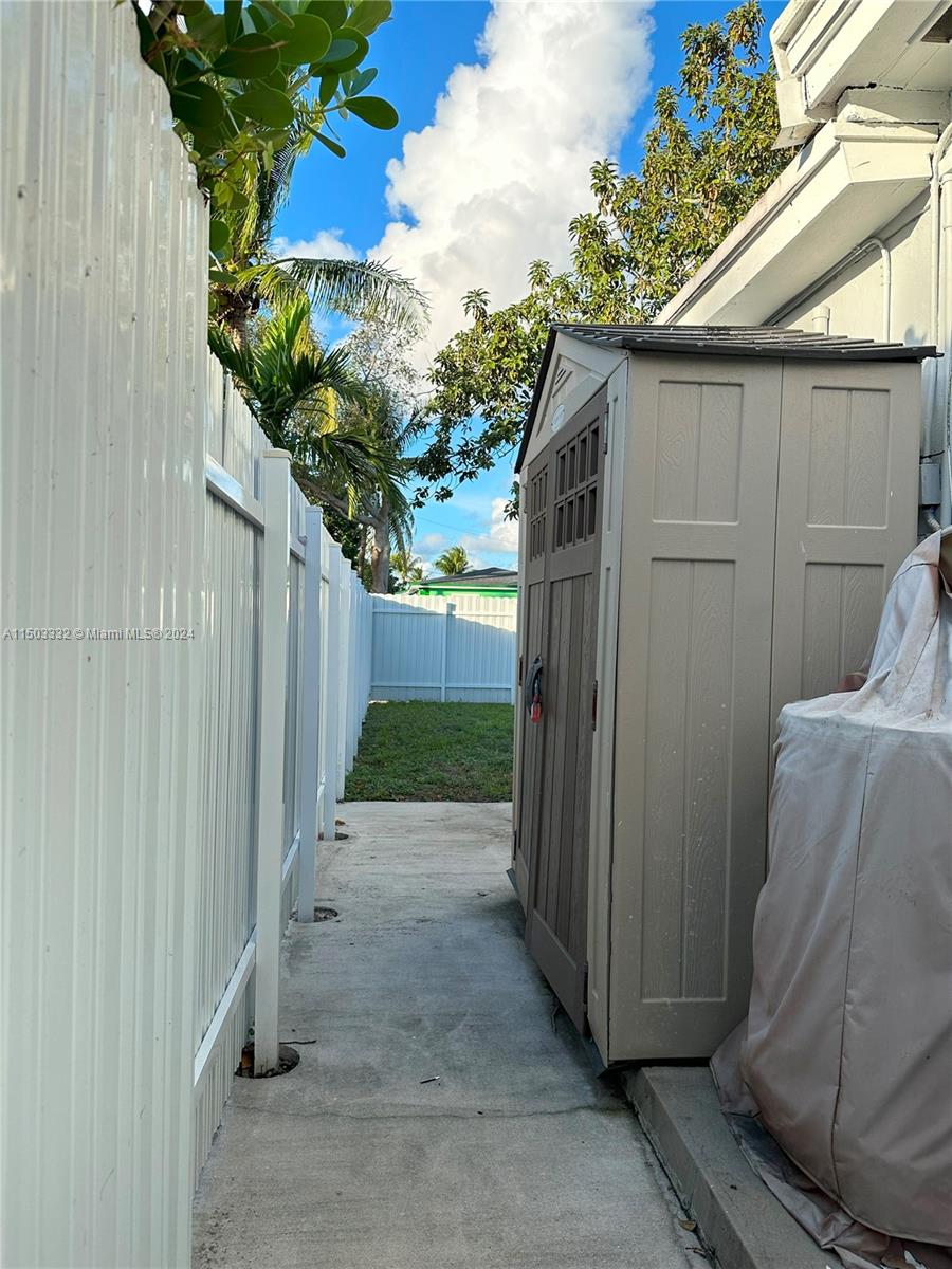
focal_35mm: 24
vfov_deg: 71.6
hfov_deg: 56.8
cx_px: 476
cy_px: 634
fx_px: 880
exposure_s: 1/1198
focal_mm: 6.86
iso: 80
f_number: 1.78
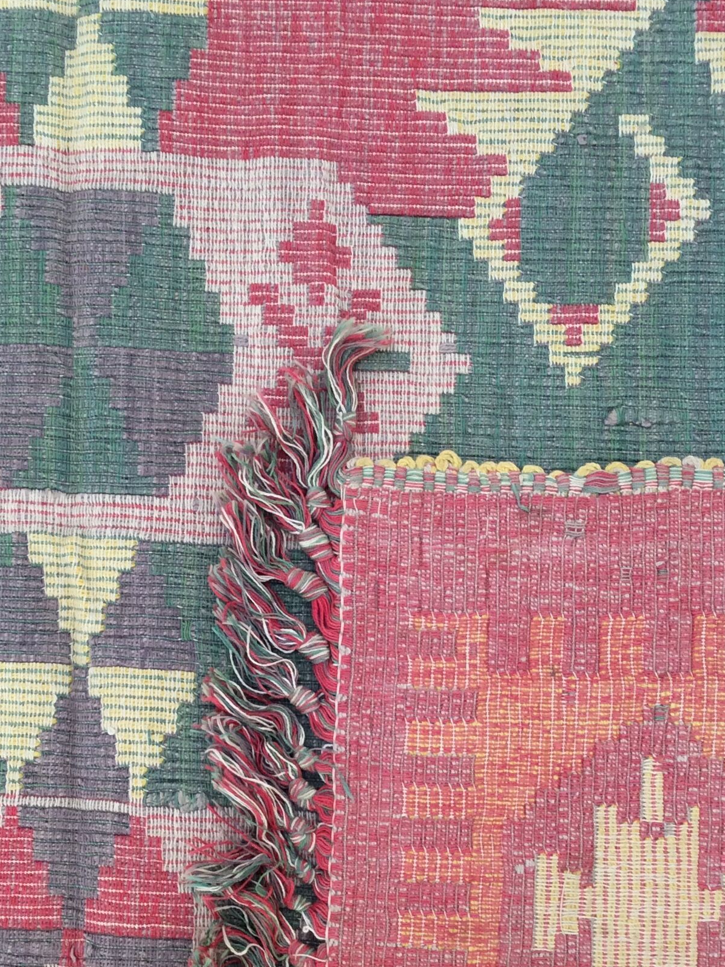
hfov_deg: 27.9
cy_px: 619
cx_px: 266
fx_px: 1452
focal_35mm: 52
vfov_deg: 36.6
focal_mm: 3.3
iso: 32
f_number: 2.4
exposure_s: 1/50
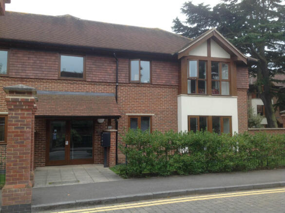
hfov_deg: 52.7
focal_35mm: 35
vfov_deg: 40.6
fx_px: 288
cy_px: 106
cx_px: 142
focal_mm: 4.28
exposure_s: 1/280
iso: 50
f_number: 2.4
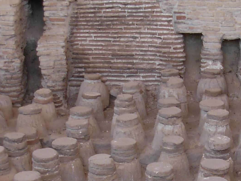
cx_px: 152
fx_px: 773
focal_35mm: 111
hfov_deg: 17.7
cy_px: 156
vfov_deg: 13.2
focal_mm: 6.3
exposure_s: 1/128
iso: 79
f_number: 2.9
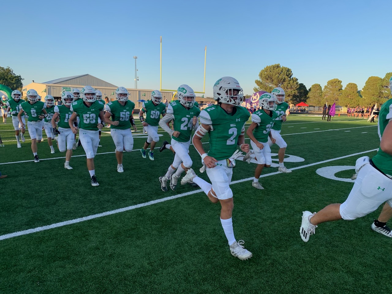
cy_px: 147
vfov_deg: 53.1
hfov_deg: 67.3
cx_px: 196
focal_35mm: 26
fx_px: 294
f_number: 1.8
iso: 25
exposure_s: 1/651
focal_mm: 4.25
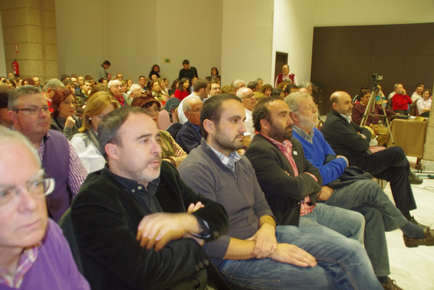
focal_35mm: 27
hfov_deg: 67.4
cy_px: 145
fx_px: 325
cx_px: 217
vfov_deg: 47.9
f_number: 4
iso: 1600
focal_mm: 18
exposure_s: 1/15
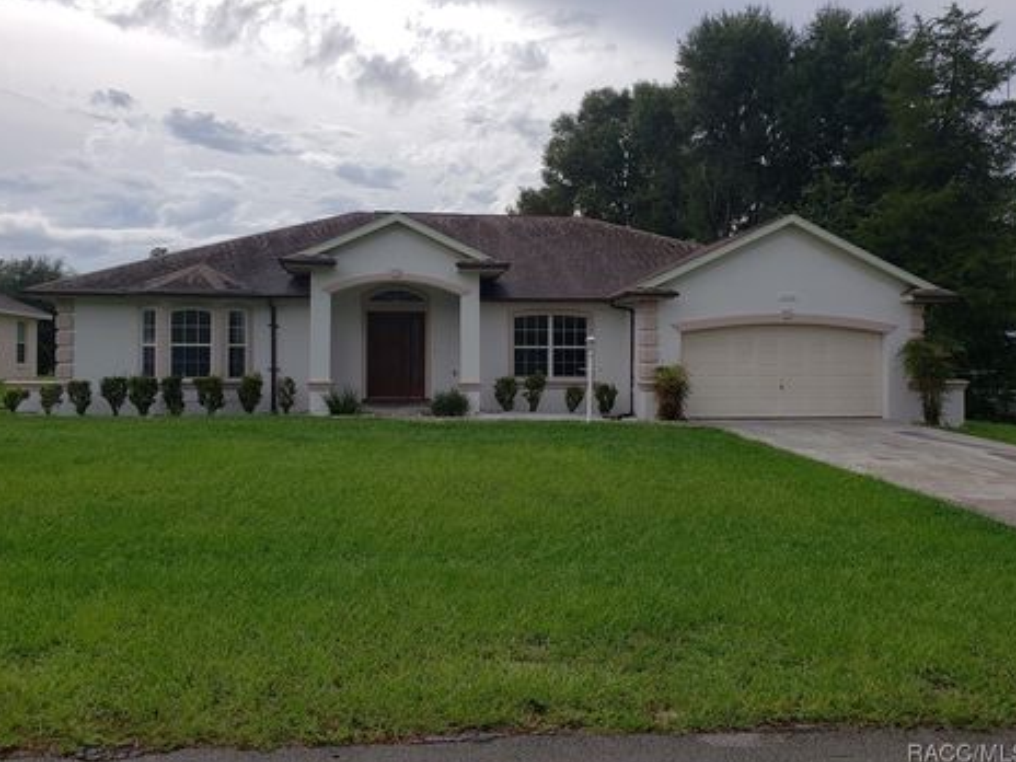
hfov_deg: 63.4
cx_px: 501
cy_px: 367
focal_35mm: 28
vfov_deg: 49.7
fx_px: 822
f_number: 2.4
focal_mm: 4.3
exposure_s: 1/1515
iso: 50
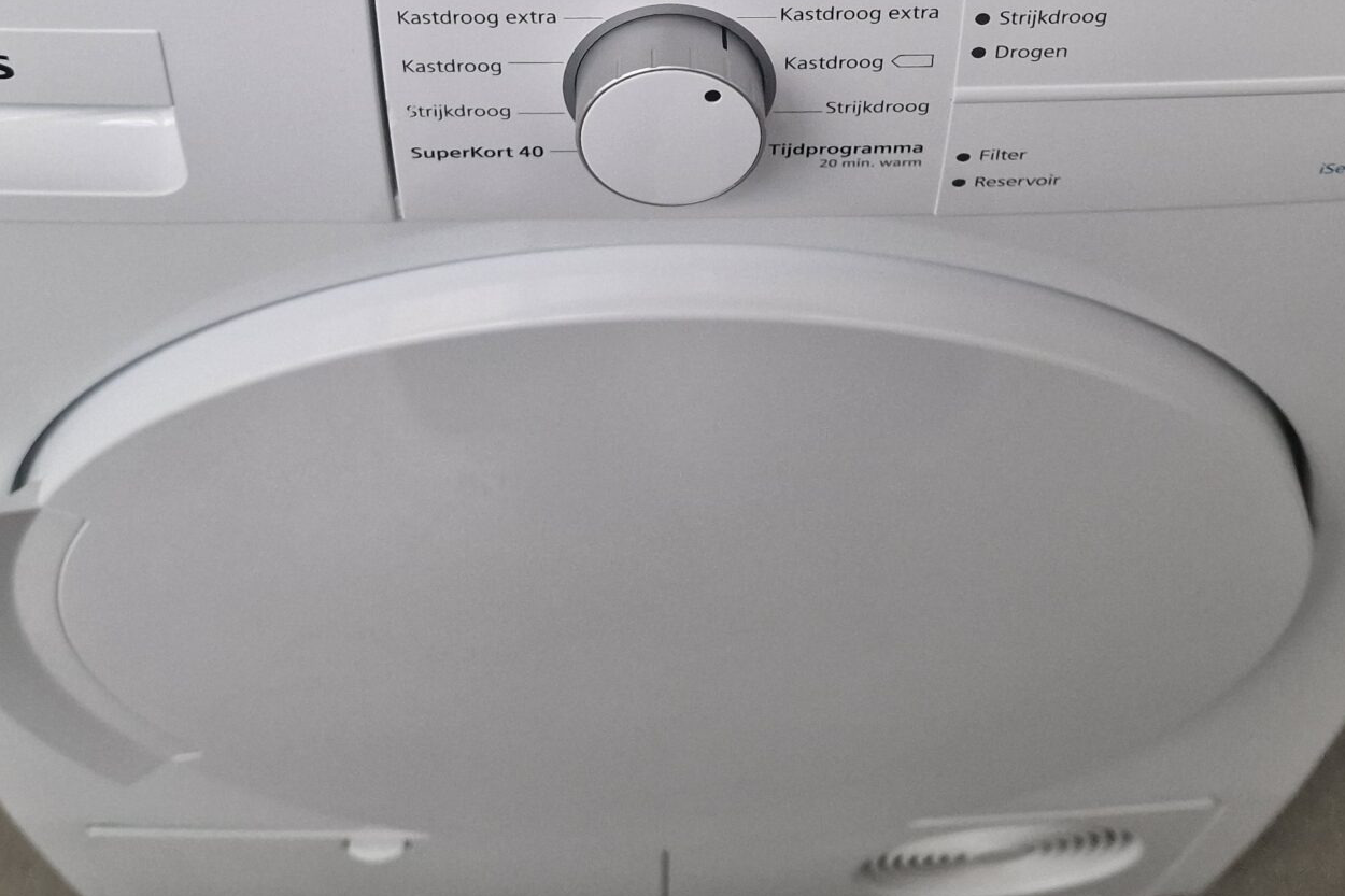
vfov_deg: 25.2
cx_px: 654
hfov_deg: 40.3
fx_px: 1830
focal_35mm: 49
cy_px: -131
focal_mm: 6.4
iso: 500
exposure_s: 1/100
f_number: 1.8
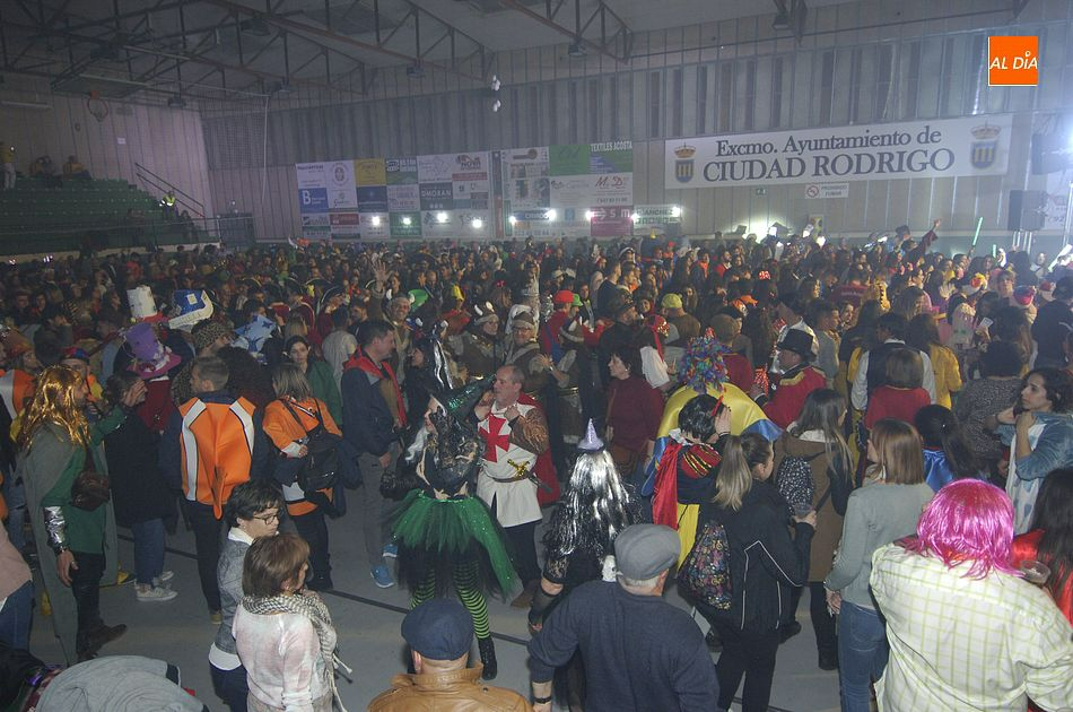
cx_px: 536
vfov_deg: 56.0
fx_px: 669
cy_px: 356
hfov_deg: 77.4
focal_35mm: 22
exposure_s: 1/30
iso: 800
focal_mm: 15
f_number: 4
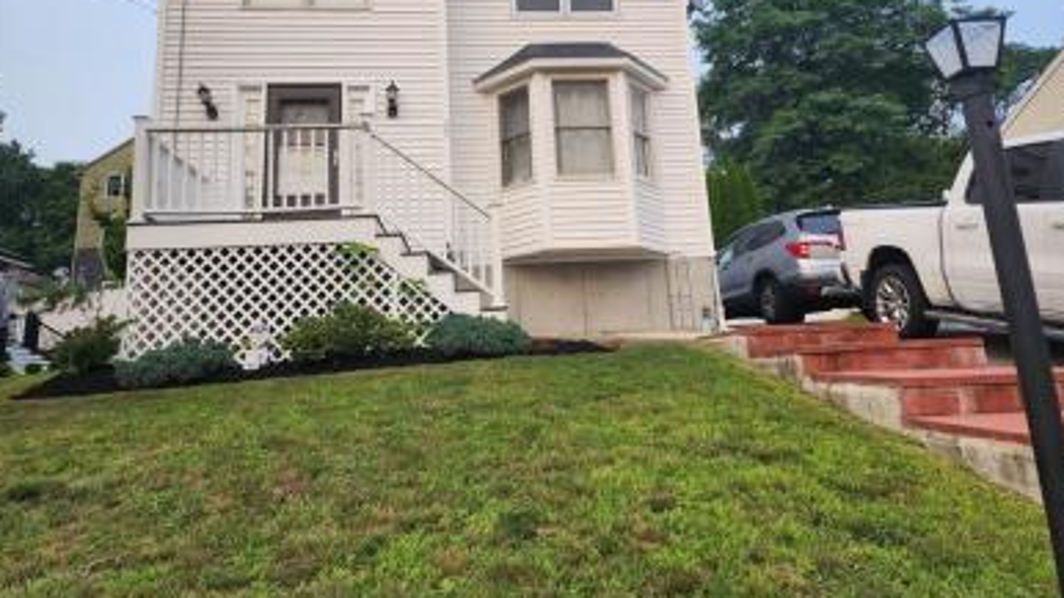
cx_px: 532
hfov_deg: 71.9
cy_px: 198
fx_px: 733
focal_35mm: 26
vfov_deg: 43.7
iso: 12
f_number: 1.8
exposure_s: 1/180
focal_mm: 6.4
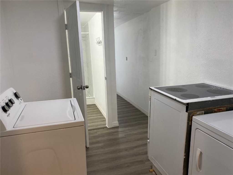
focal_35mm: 26
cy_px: 88
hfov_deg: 67.3
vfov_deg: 53.1
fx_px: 175
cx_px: 116
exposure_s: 1/120
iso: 100
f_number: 1.8
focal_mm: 4.25
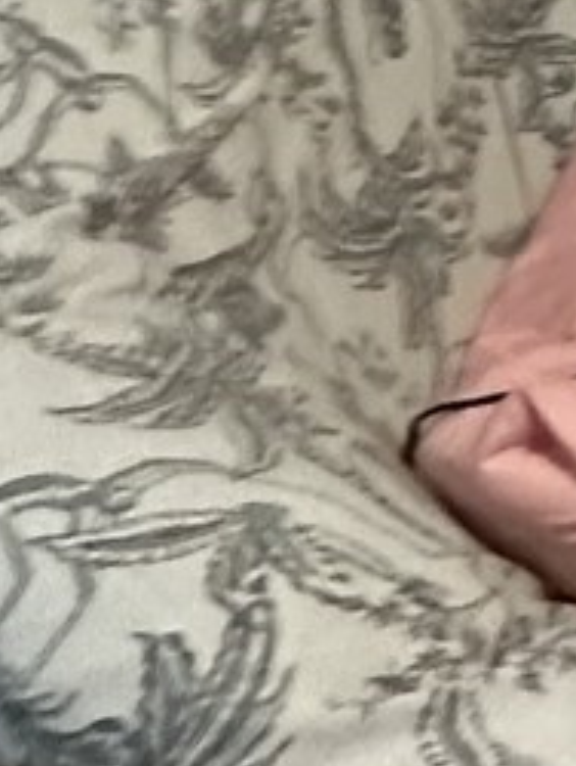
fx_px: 1905
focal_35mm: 86
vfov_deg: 16.5
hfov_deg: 11.5
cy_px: -824
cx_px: 1639
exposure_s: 1/60
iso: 640
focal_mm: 2.22
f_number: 2.2
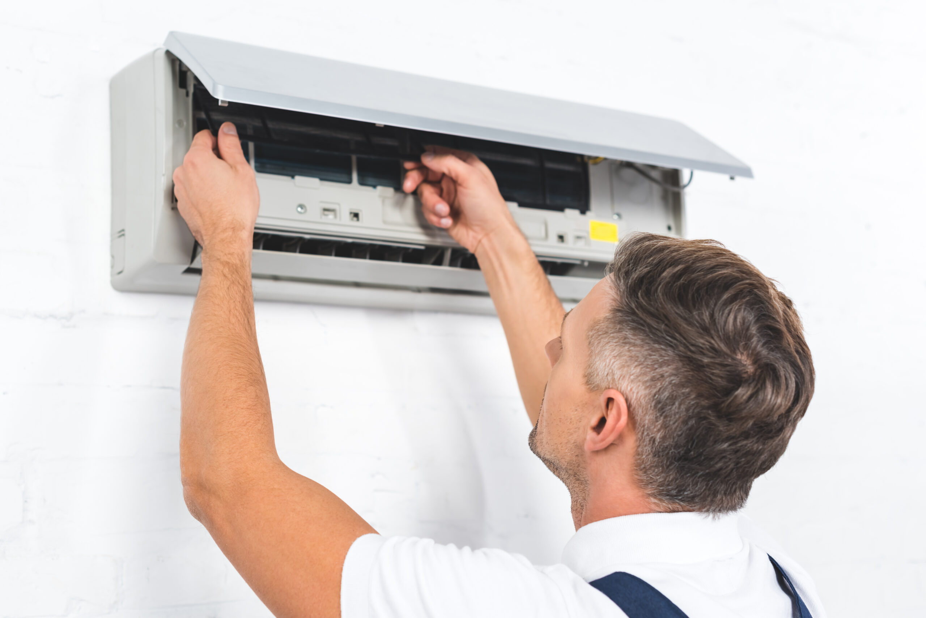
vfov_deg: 27.0
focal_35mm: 50
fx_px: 1287
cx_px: 463
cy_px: 309
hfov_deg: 39.6
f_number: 4
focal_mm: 50
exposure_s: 1/160
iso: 160
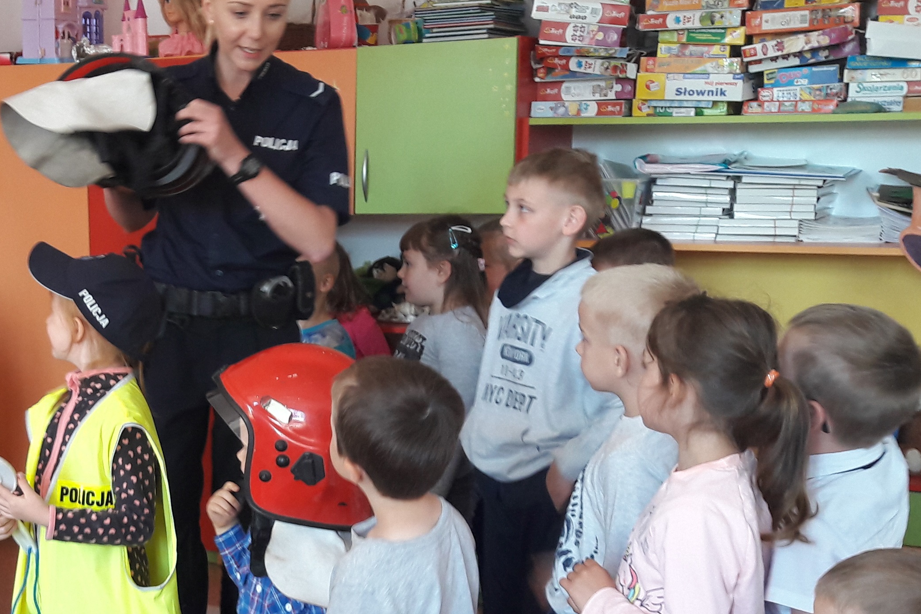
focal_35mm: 58
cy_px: 403
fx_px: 1484
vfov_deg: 23.3
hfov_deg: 33.4
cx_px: 169
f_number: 1.9
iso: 80
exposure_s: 1/33
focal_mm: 3.7
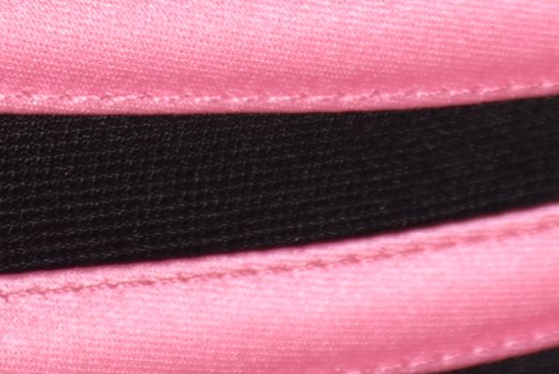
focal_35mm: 875
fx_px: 13600
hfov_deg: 2.4
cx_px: 187
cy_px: -535
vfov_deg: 1.6
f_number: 11
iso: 200
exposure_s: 1/125
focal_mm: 116
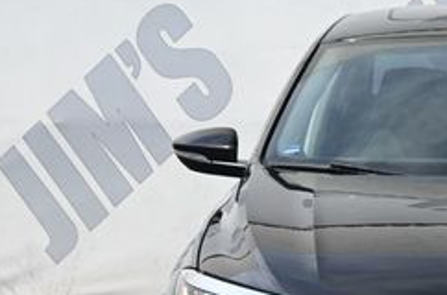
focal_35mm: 151
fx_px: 1870
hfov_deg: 13.3
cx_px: 526
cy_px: 259
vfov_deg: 9.0
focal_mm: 38
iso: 100
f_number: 5.6
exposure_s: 1/250
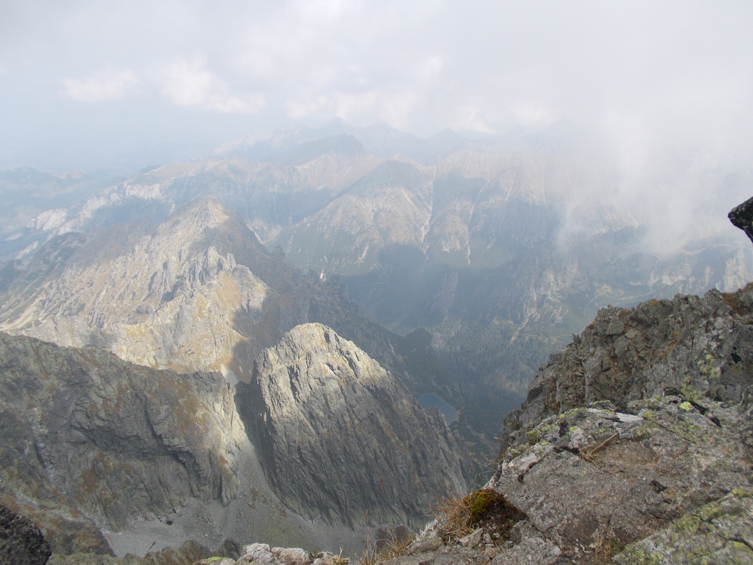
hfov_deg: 67.3
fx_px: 566
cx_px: 376
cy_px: 282
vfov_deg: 53.1
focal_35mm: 26
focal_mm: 4.6
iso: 80
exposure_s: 1/80
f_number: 8
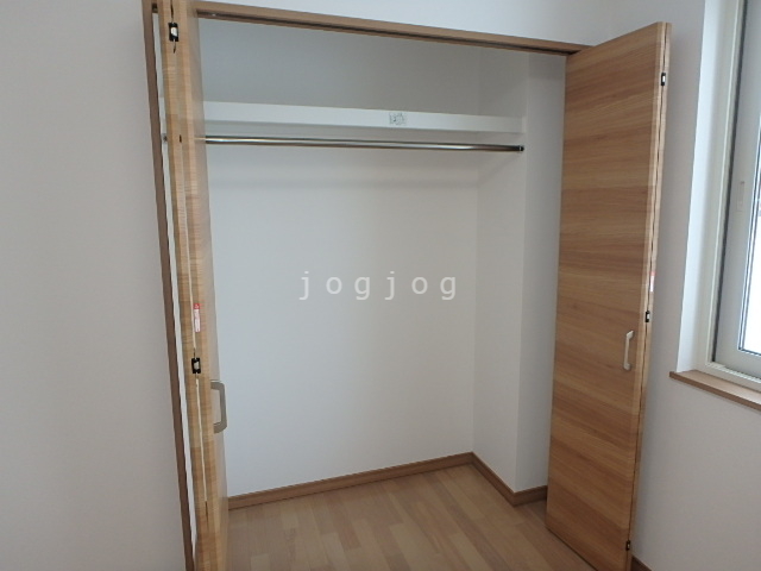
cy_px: 286
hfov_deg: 79.0
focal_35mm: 21
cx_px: 380
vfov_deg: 63.4
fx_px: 462
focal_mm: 3.7
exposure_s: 1/60
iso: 200
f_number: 3.5
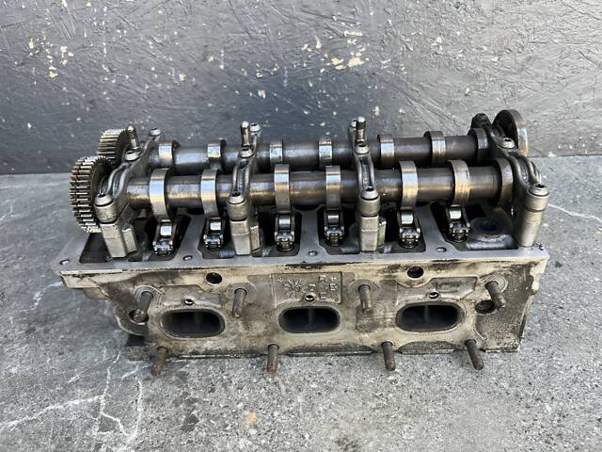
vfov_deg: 53.1
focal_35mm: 26
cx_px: 301
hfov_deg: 67.3
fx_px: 452
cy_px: 226
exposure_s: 1/122
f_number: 1.6
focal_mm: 5.1
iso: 40
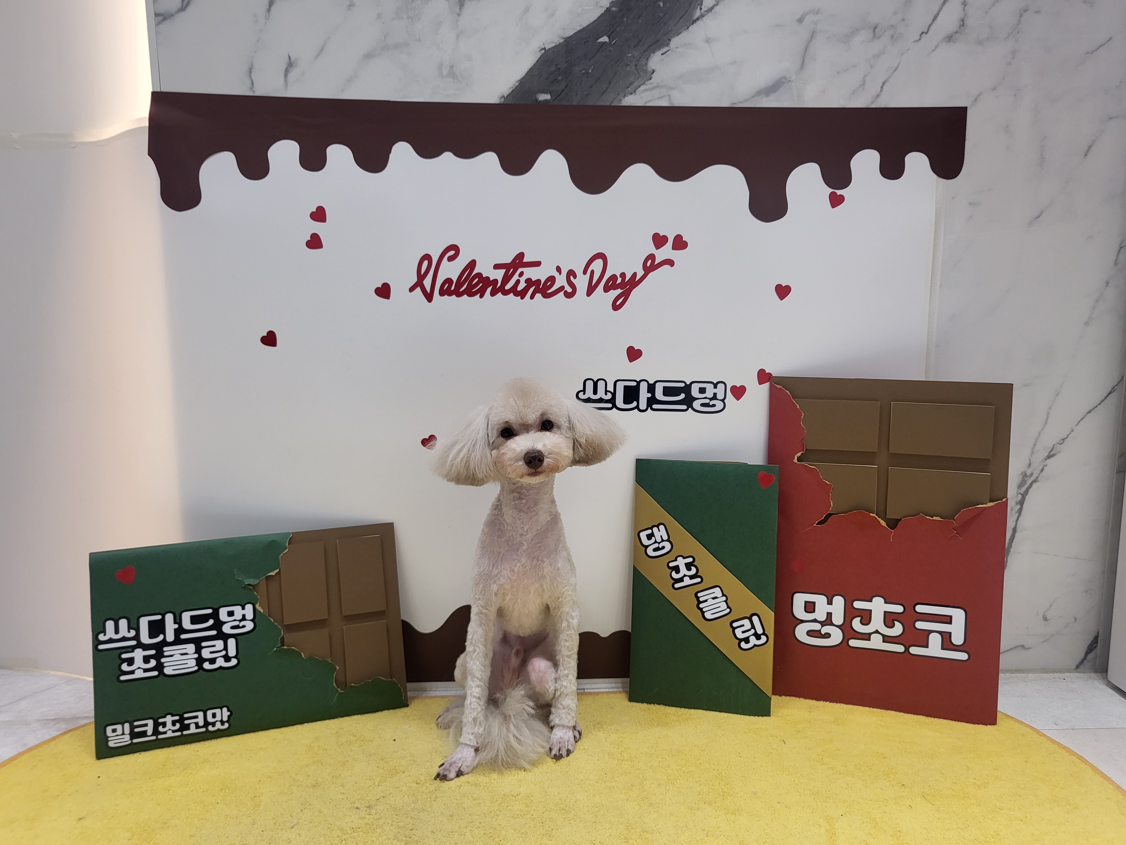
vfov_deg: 53.1
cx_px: 563
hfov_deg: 67.3
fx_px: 846
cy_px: 422
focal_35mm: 26
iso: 125
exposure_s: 1/120
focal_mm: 4.25
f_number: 1.8
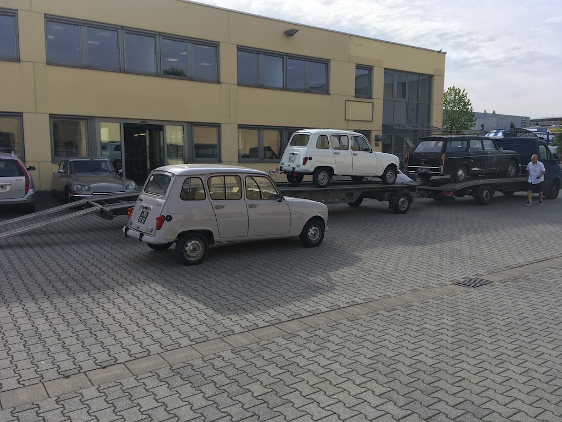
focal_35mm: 29
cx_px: 281
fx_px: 471
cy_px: 211
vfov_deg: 48.2
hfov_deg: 61.7
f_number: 2.2
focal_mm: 4.15
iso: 25
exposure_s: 1/785
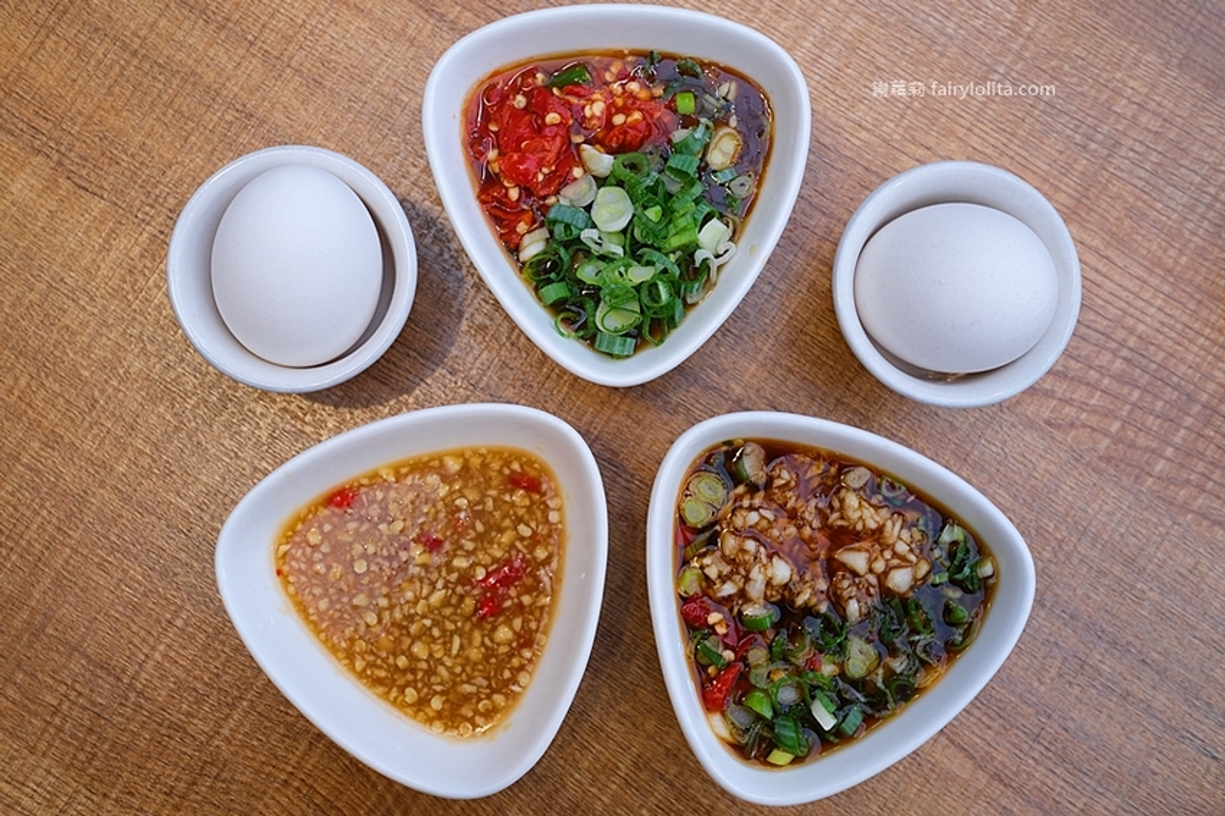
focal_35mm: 35
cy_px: 408
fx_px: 1190
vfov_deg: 37.8
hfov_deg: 54.5
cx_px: 612
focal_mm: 23
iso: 640
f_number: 4.5
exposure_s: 1/42
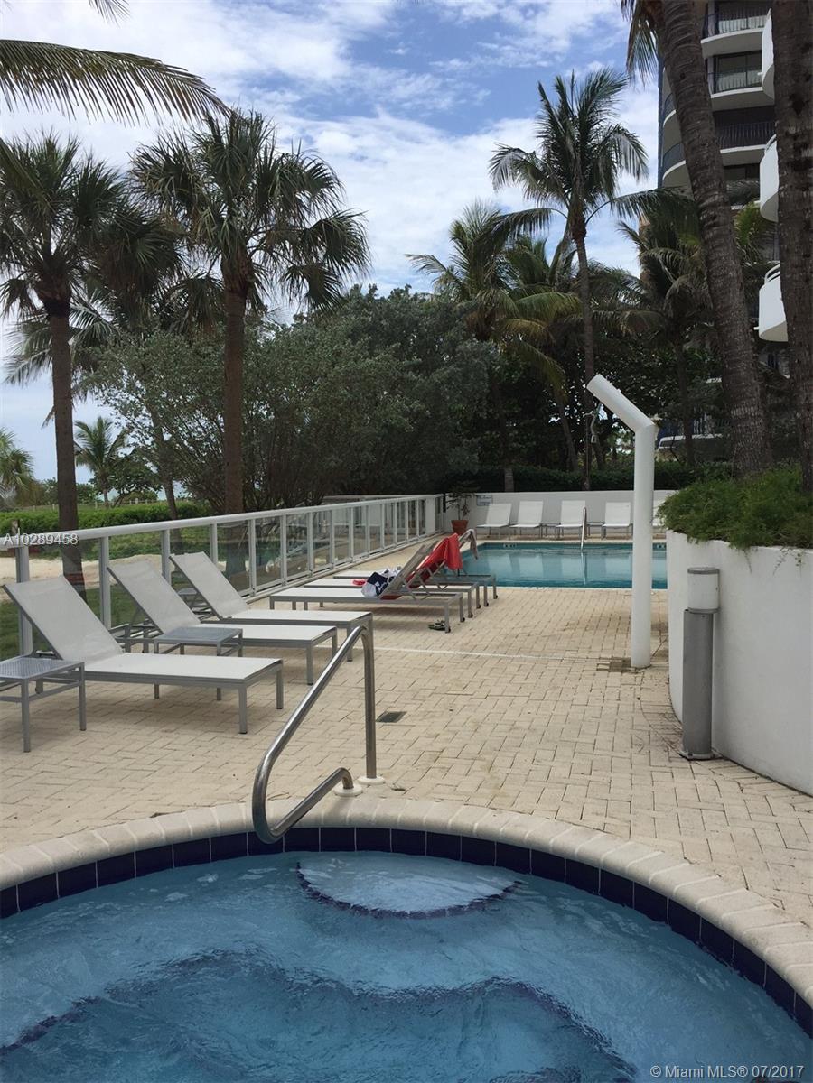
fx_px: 908
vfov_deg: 61.7
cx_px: 406
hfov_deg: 48.2
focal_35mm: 29
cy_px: 542
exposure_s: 1/2326
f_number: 2.2
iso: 32
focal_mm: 4.15
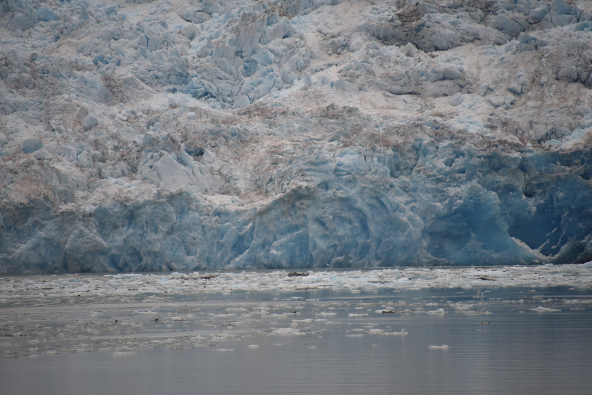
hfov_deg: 6.9
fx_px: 4934
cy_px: 198
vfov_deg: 4.6
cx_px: 296
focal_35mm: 300
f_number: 5.6
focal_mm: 300
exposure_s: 1/640
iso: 900
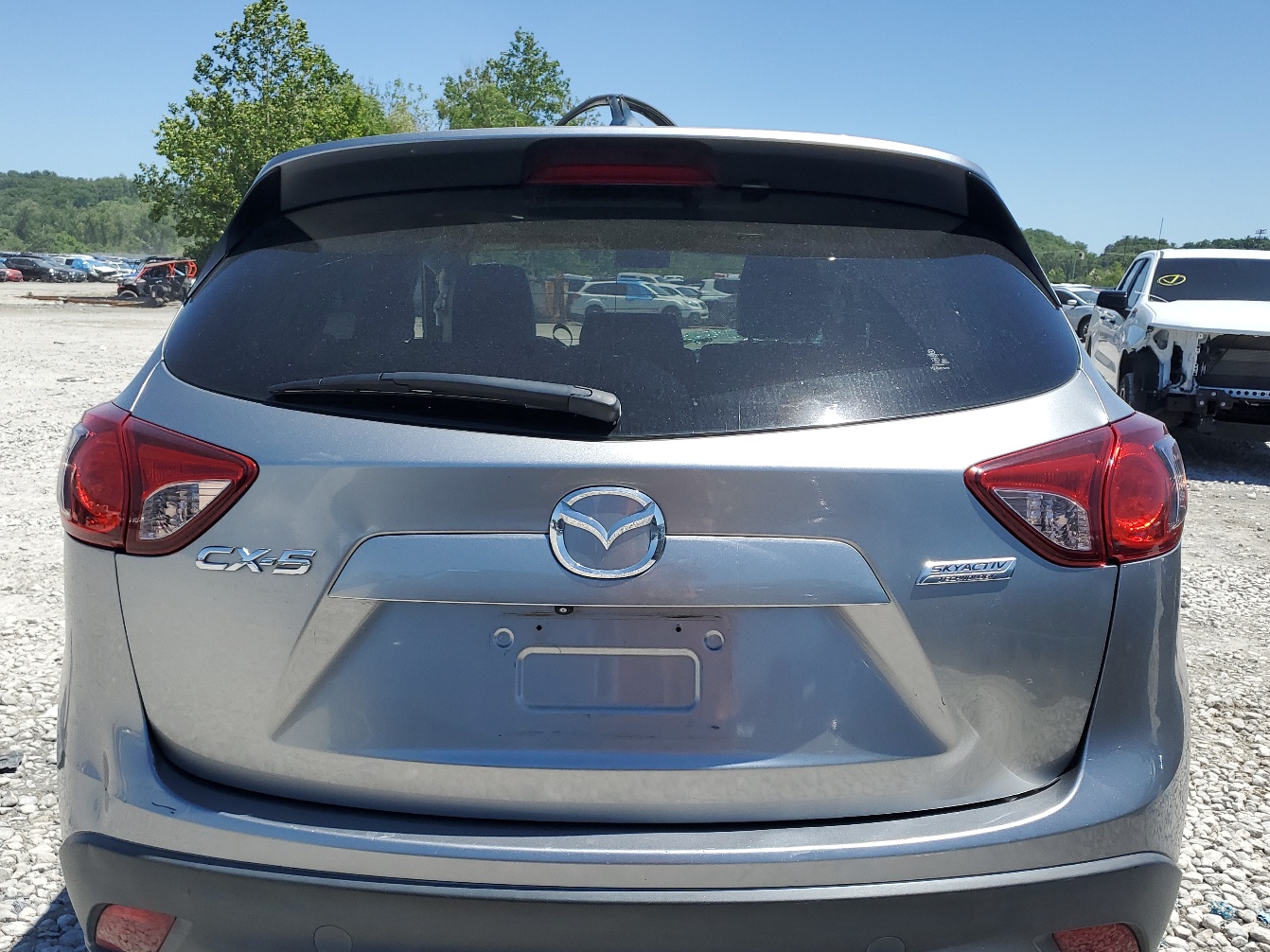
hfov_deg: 58.3
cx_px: 656
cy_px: 543
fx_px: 1137
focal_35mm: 31
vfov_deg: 45.3
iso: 50
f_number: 1.5
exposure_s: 1/3333
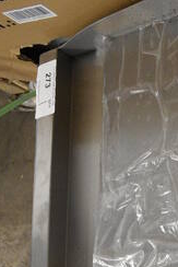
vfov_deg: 18.4
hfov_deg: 12.8
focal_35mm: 101
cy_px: 376
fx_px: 748
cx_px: 277
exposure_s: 1/125
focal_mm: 18
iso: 2000
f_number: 3.5
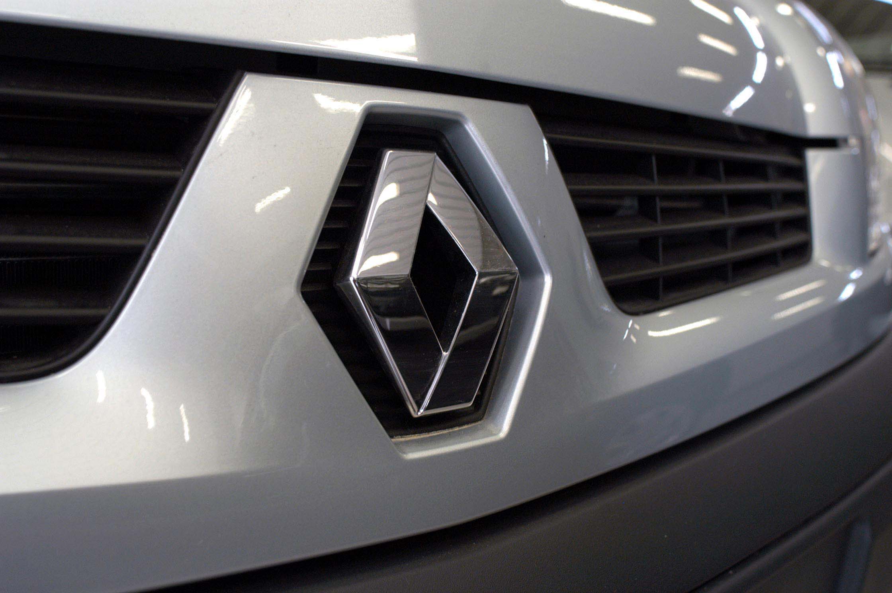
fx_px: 742
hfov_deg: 62.0
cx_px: 446
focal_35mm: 30
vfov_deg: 43.5
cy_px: 296
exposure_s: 1/40
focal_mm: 20
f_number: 4.5
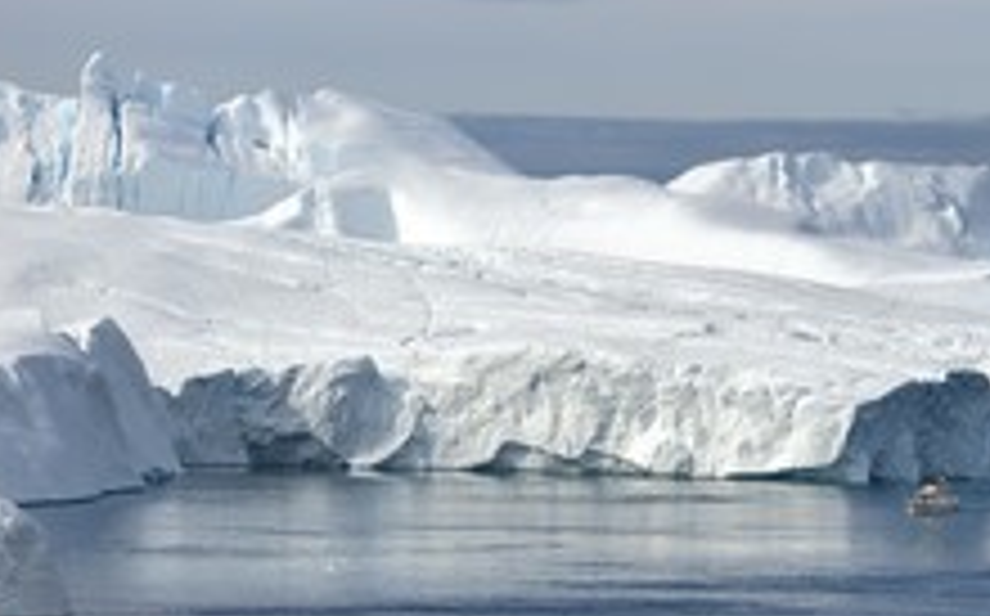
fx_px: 8409
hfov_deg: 6.7
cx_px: 608
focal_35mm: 312
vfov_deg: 4.2
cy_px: 445
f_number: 18
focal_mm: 160
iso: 200
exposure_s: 1/200
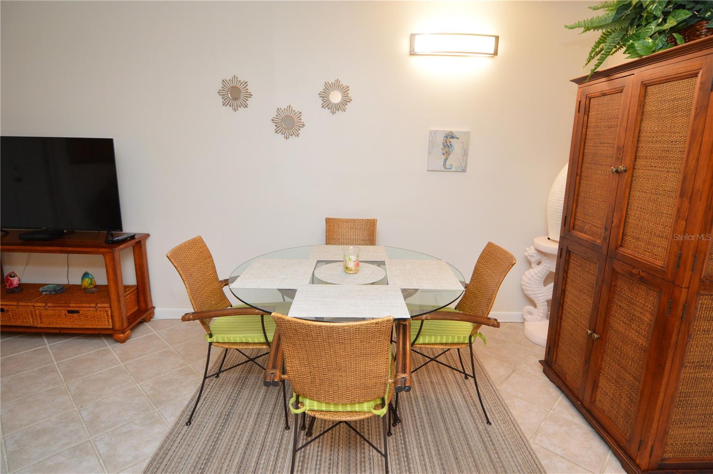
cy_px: 237
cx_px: 356
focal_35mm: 18
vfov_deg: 67.3
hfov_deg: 90.1
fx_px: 356
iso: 720
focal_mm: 12
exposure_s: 1/60
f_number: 4
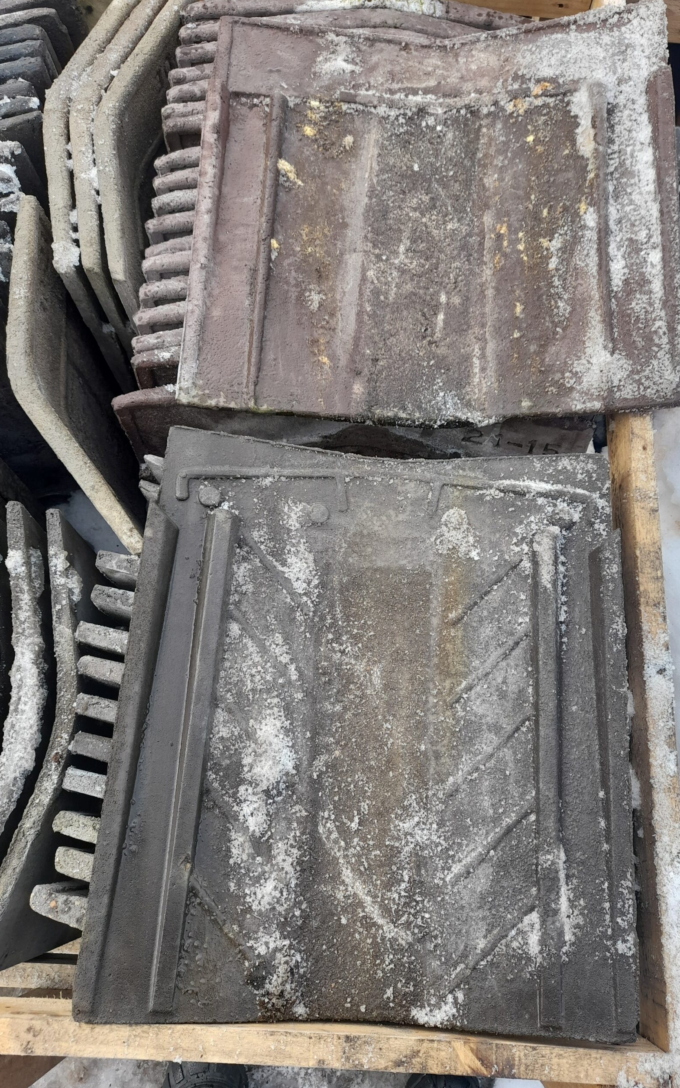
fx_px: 801
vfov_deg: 68.4
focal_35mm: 27
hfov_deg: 45.8
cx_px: 398
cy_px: 542
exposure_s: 1/135
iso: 20
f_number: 2
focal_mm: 4.6
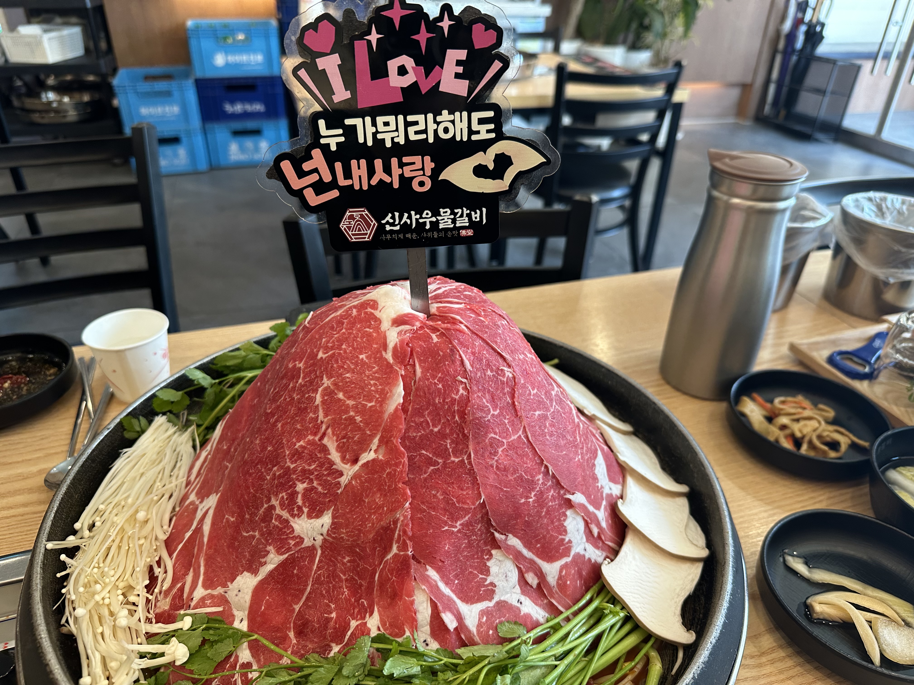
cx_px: 457
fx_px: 634
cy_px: 342
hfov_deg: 71.6
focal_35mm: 24
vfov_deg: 56.8
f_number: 1.78
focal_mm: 6.86
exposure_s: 1/120
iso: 160
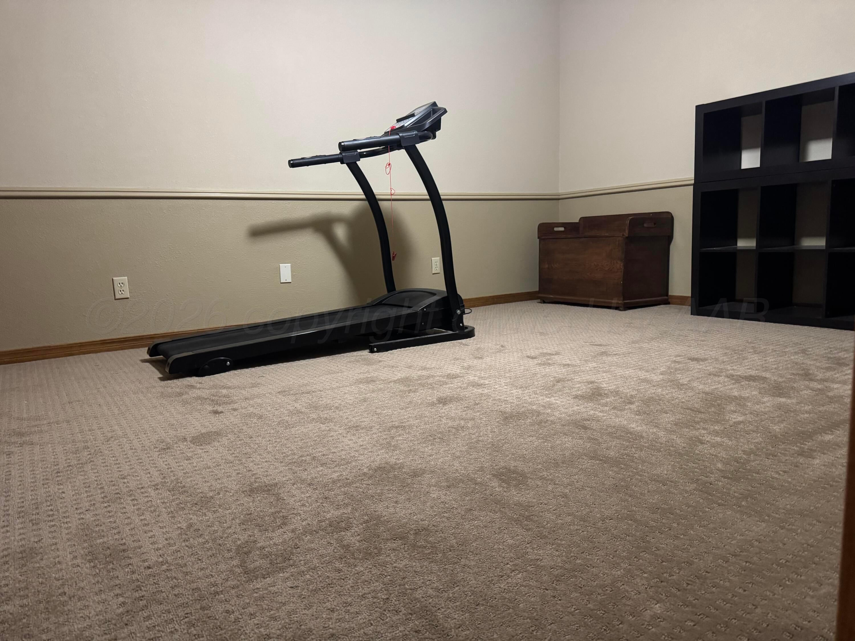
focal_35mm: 24
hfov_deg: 71.6
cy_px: 320
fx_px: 593
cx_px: 428
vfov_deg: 56.8
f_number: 1.78
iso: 800
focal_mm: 6.76
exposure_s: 1/40
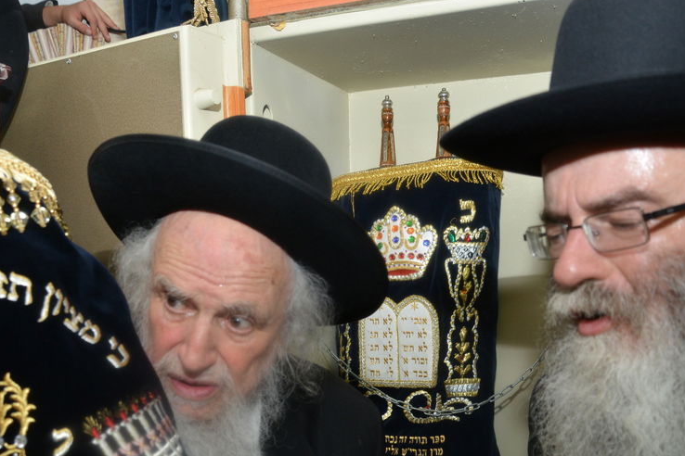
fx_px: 742
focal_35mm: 39
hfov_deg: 49.5
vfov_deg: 33.3
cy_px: 361
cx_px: 317
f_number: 5
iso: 800
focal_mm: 24
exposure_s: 1/200
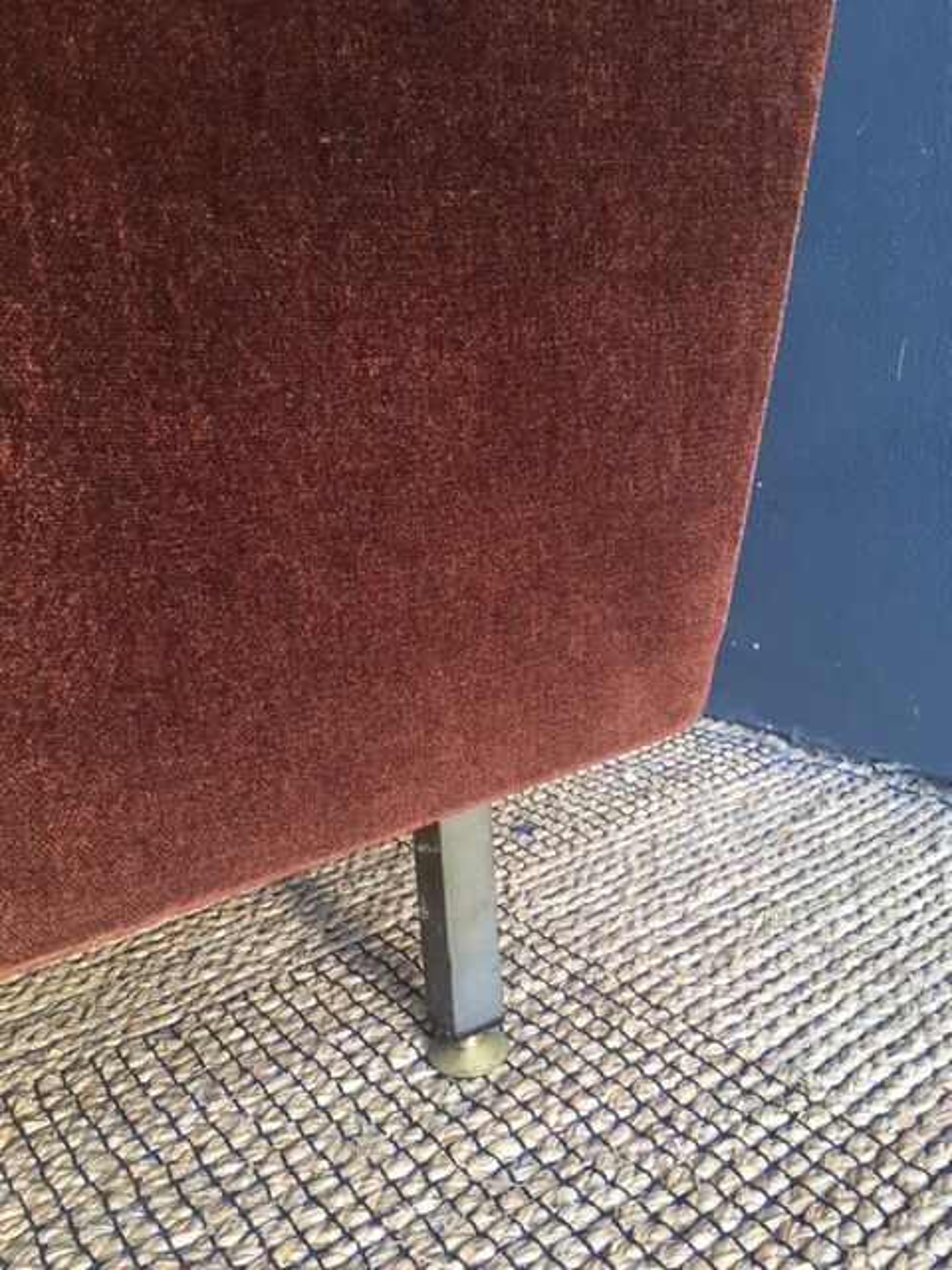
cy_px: 635
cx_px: 476
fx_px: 1063
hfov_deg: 48.2
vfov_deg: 61.7
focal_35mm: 29
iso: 64
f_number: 2.2
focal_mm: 4.15
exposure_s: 1/33
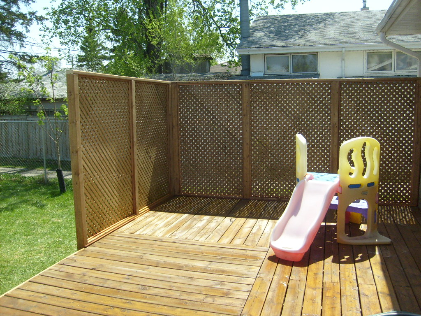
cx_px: 210
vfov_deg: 40.7
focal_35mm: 35
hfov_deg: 52.6
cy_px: 158
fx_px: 426
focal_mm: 5.8
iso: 80
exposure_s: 1/180
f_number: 7.1
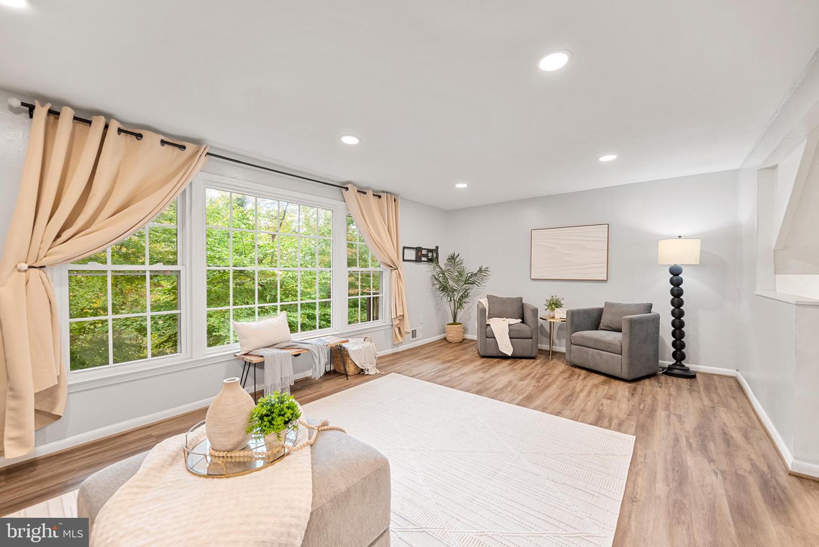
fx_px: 319
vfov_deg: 81.2
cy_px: 274
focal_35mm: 14
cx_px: 410
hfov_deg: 104.2
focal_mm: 14
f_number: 4
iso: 100
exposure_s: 1/10
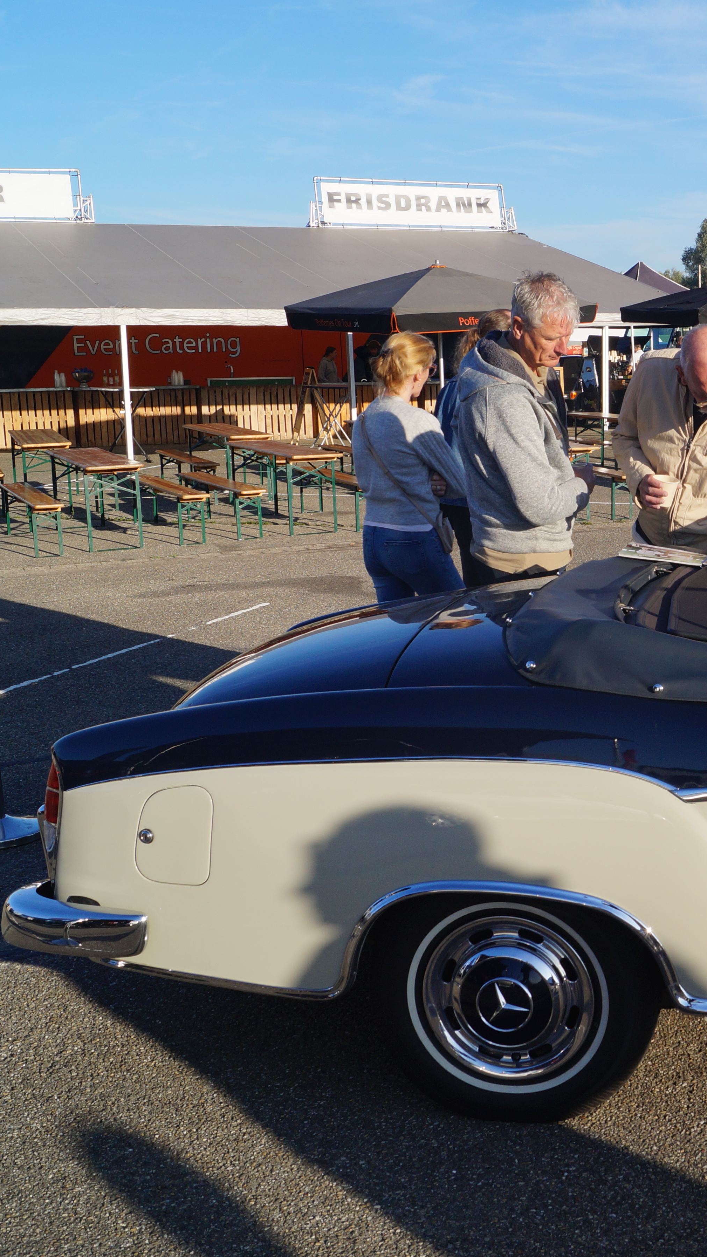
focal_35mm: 43
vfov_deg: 47.4
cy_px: 624
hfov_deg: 26.1
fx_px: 1433
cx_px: 725
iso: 100
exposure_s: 1/160
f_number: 10
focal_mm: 18
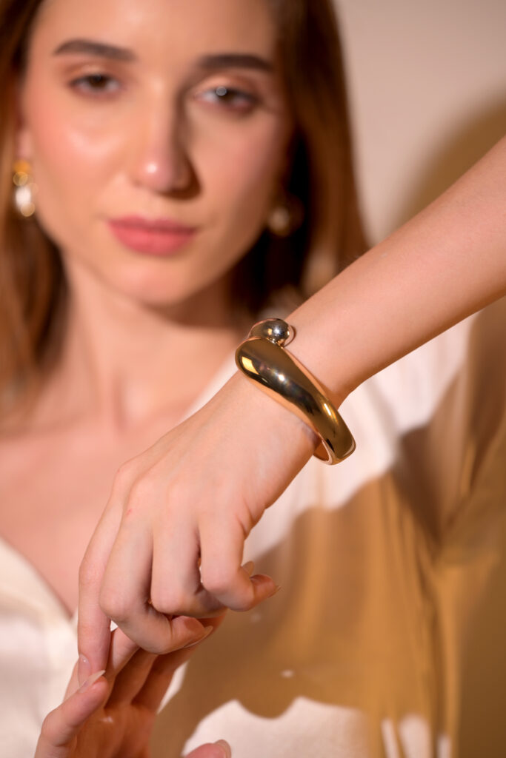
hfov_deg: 11.9
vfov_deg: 17.8
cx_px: 253
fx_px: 2424
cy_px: 379
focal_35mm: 115
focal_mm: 115
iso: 160
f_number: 3.2
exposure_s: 1/160
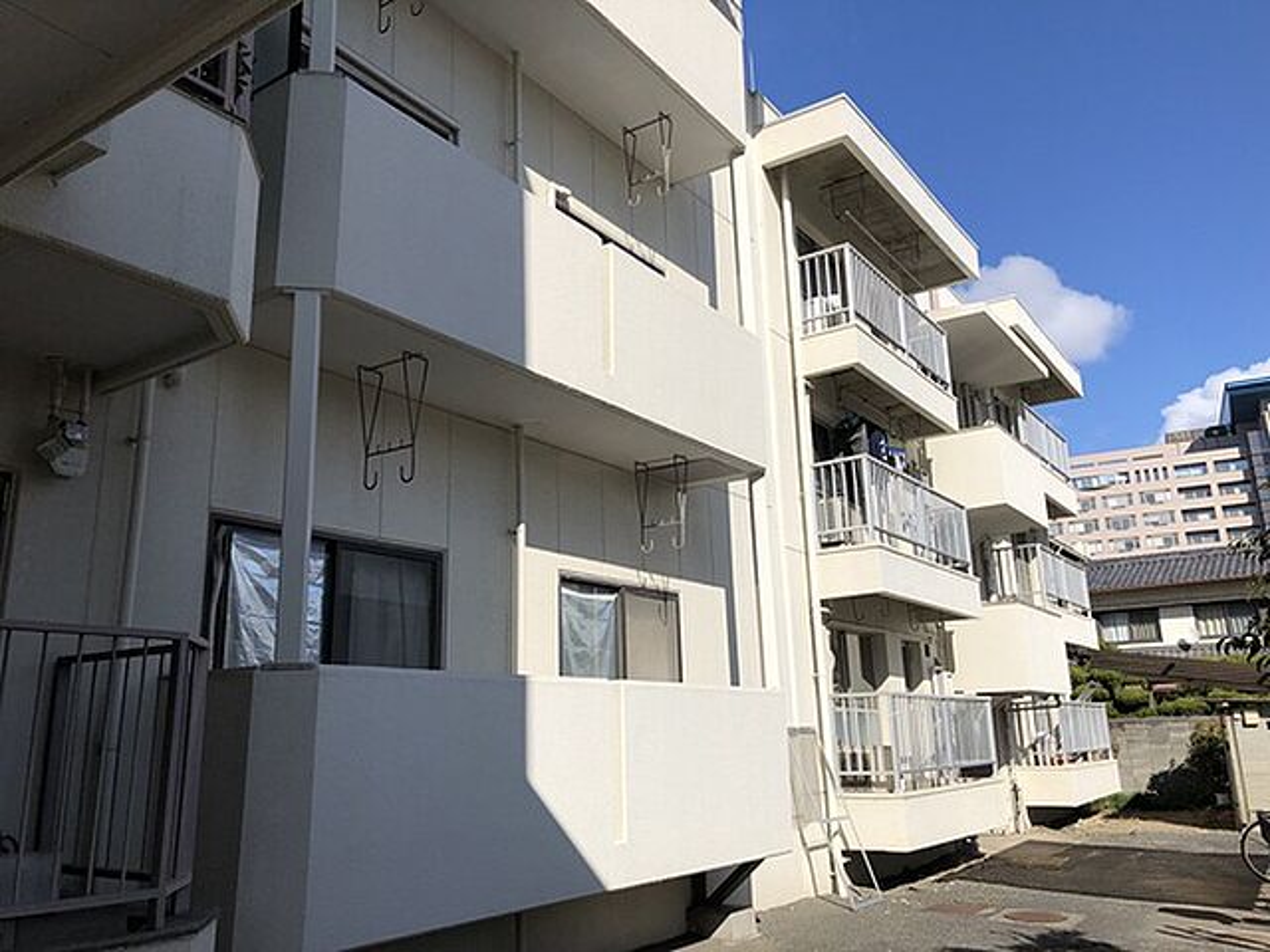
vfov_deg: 49.7
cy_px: 476
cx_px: 635
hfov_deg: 63.4
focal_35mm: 28
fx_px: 1027
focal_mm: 3.99
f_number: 1.8
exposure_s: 1/3247
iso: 20
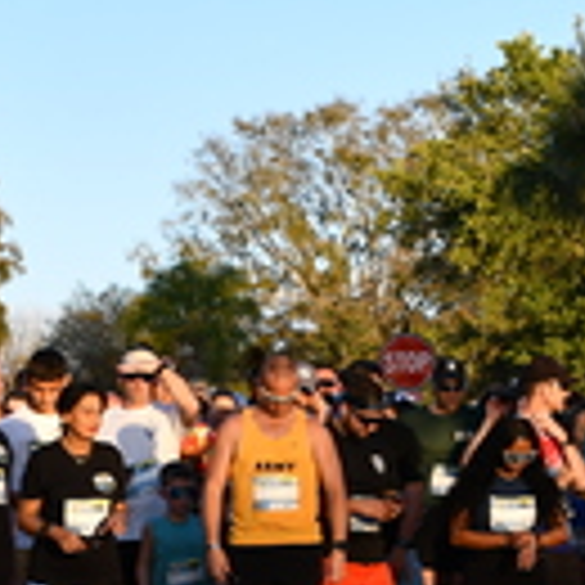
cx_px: 382
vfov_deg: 10.1
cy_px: 466
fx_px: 3308
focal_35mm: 173
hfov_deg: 10.1
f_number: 7.1
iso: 200
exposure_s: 1/250
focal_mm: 32
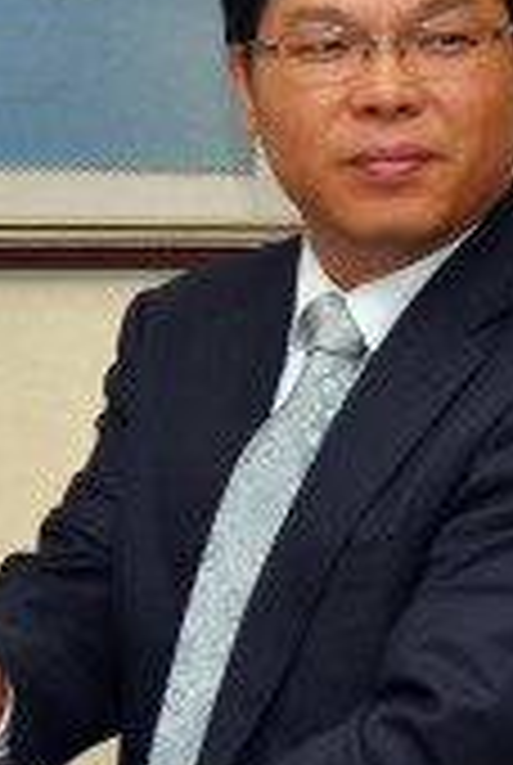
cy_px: 500
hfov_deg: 6.5
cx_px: -202
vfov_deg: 9.7
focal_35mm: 211
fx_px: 4492
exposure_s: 1/125
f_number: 4.5
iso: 400
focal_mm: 40
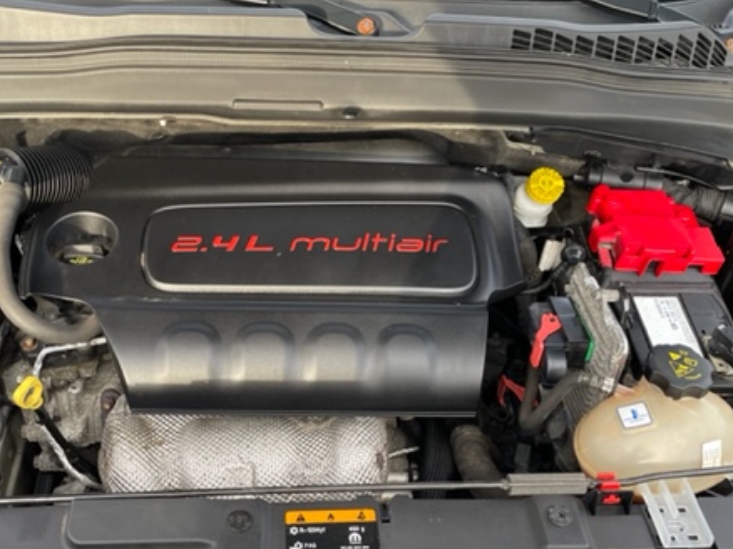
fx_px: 804
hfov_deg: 49.0
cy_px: 285
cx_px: 338
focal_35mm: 38
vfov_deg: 37.7
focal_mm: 4.2
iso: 50
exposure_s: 1/121
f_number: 1.6
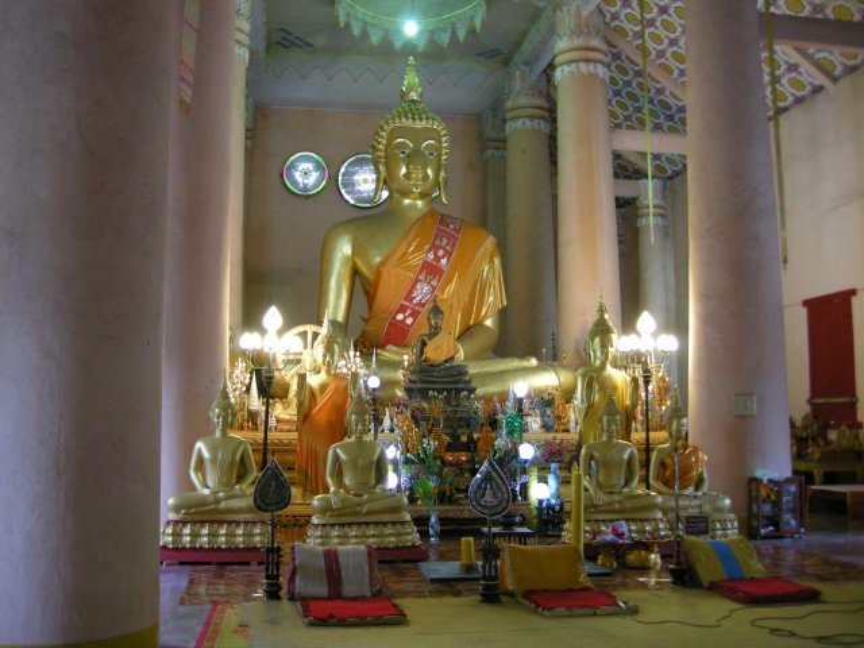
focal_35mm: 36
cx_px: 432
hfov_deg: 51.4
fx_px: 899
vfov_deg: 39.7
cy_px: 324
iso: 252
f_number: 2.7
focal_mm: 7.5
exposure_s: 1/8
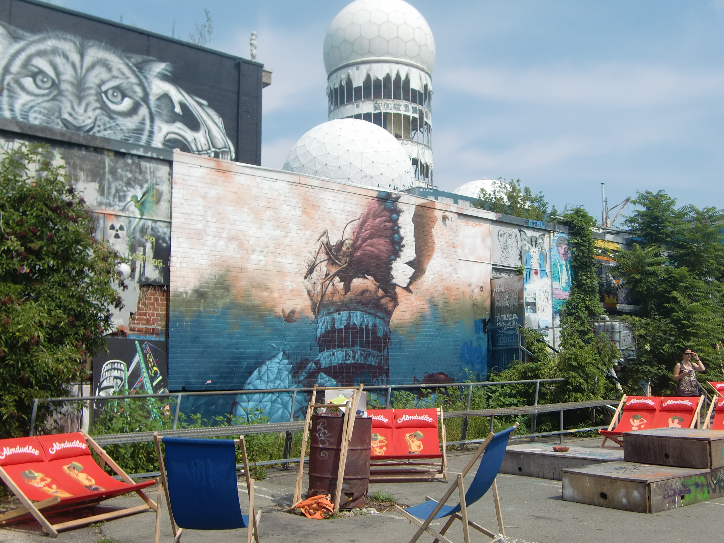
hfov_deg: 47.9
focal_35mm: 39
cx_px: 362
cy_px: 272
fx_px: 816
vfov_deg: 36.8
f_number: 8
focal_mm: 6.9
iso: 64
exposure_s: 1/160
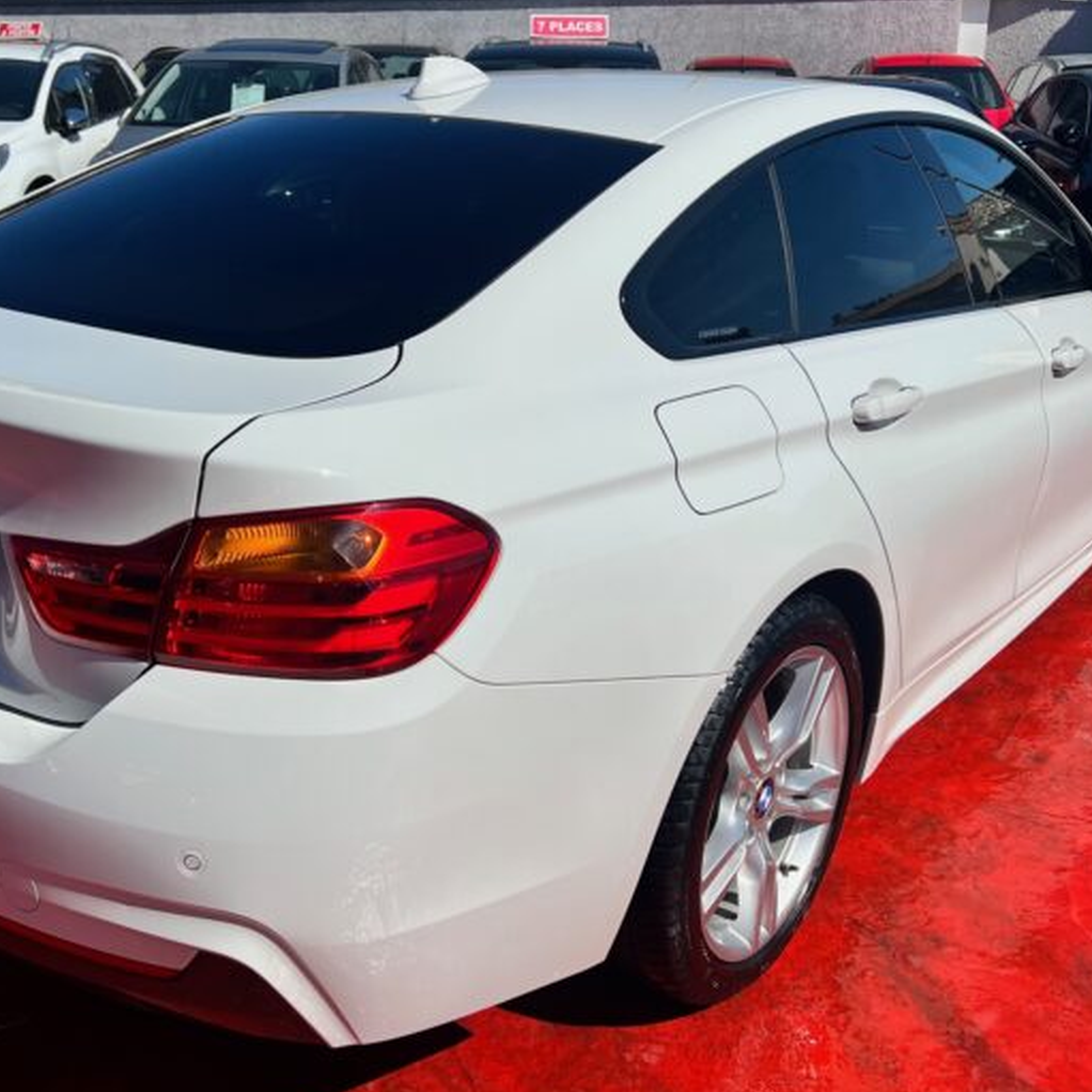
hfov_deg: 45.8
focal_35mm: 36
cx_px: 434
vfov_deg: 46.0
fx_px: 1285
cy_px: 524
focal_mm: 5.7
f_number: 1.5
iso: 50
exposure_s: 1/12658
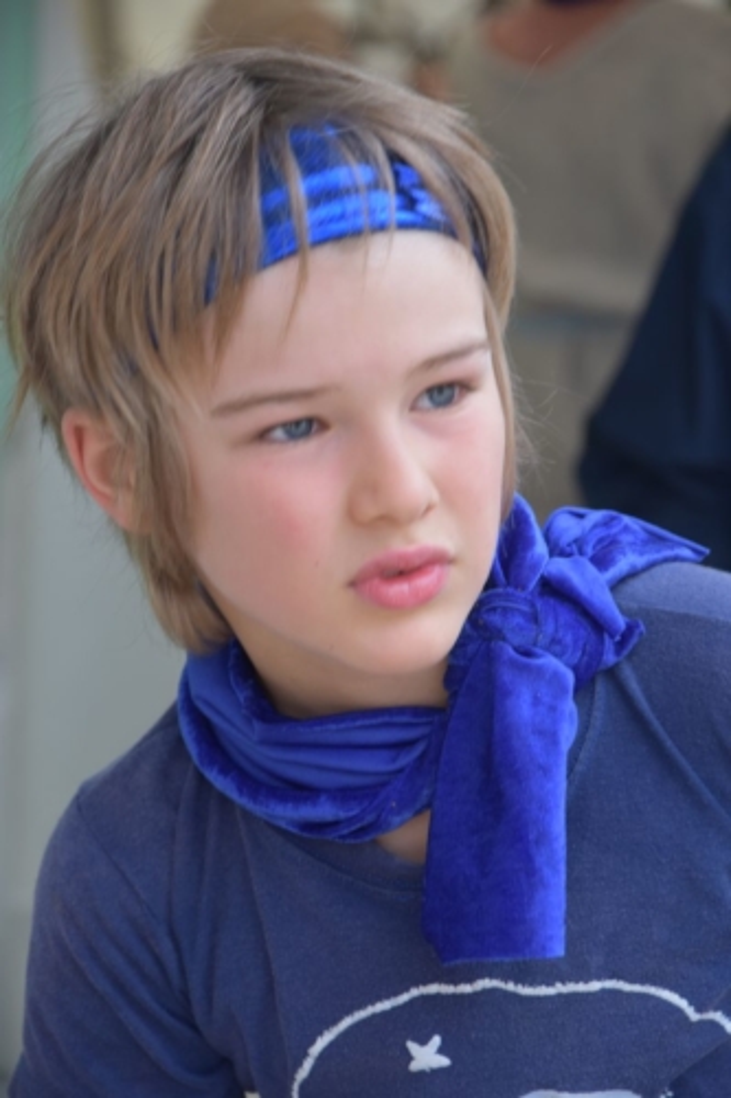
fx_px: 4800
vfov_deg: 13.0
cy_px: 549
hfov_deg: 8.7
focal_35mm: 158
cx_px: 366
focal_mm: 105
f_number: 5.6
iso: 400
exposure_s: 1/125
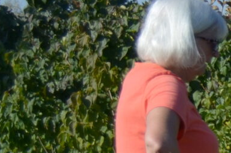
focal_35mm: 219
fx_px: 1403
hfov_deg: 7.8
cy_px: 347
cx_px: 757
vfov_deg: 6.0
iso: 200
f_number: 3.8
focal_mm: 22
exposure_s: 1/2000
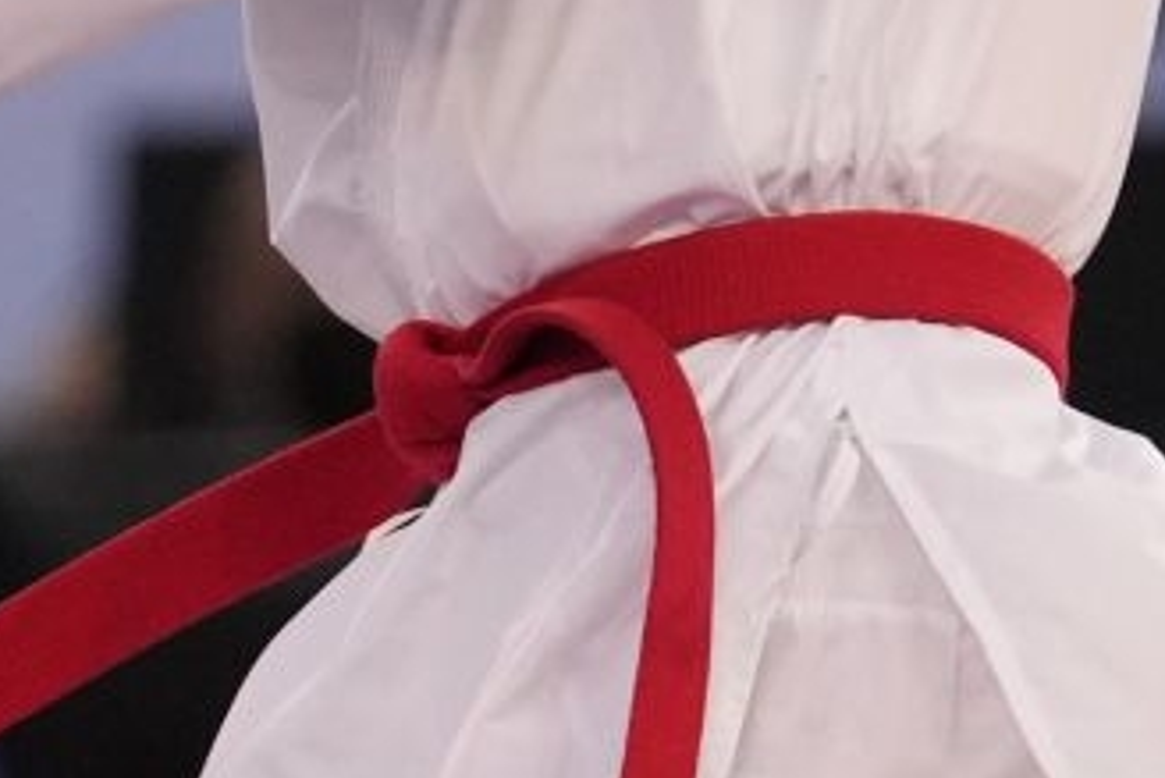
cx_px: 671
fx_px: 53255
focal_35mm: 1645
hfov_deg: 1.3
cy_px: 558
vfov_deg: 0.8
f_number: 2.8
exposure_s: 1/1000
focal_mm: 200
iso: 1600
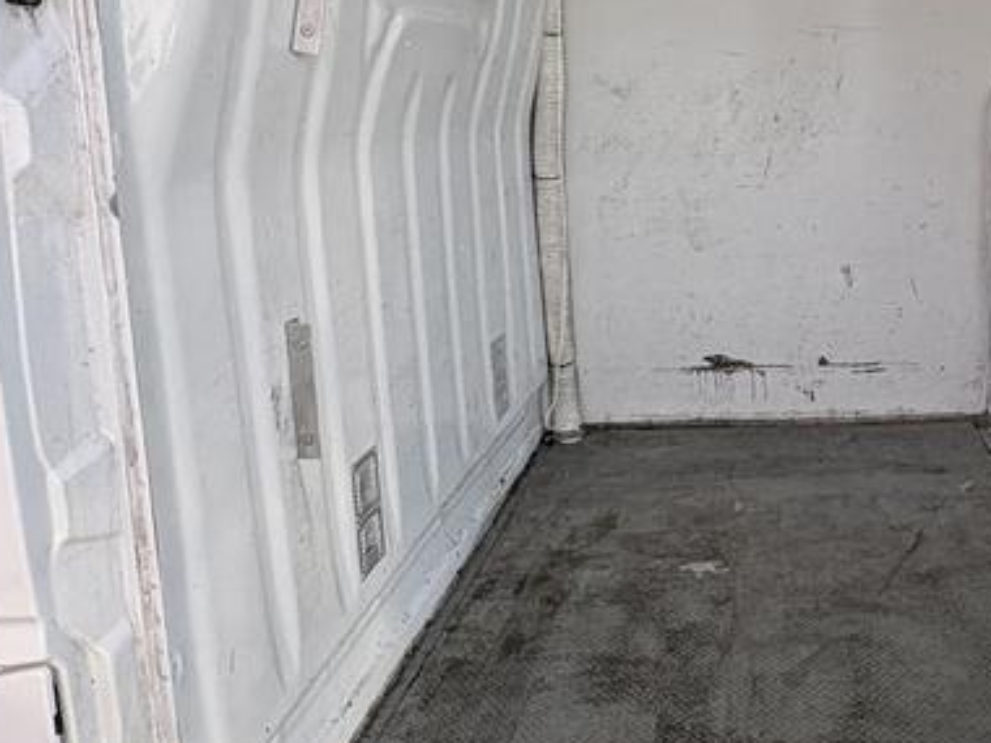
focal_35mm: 33
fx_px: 945
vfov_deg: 42.3
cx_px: 756
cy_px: 237
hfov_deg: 52.6
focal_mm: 2.22
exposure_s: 1/354
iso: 40
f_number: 2.2
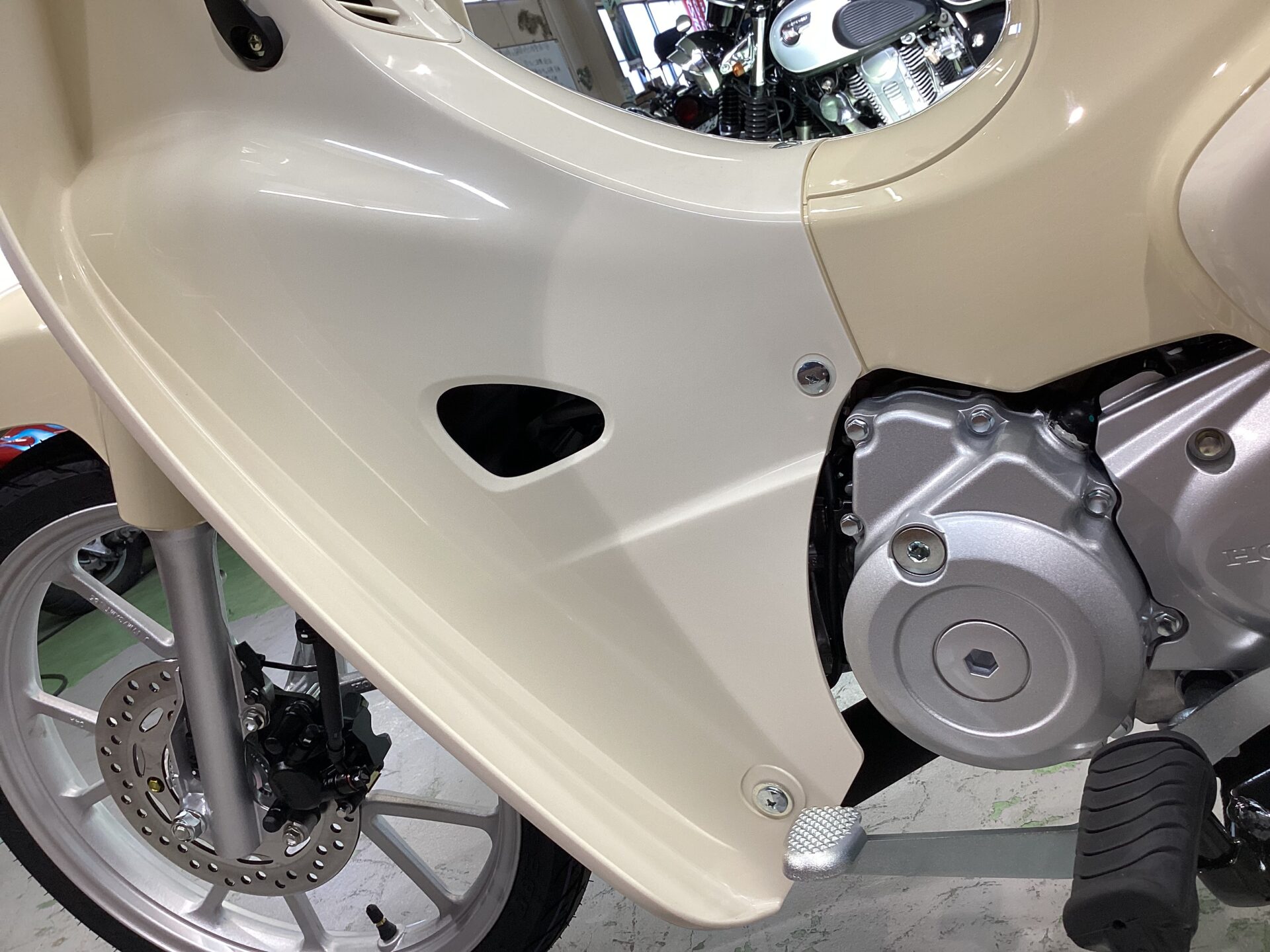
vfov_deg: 45.4
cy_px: 476
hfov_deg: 58.4
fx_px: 1137
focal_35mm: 31
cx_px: 635
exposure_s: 1/60
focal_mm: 3.3
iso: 64
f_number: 2.4
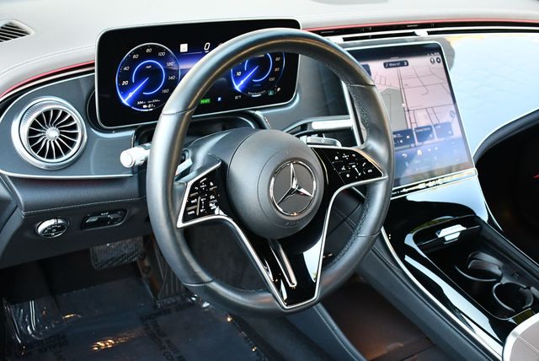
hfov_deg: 42.7
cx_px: 270
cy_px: 180
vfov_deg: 29.3
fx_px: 689
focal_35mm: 46
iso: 1250
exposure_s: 1/125
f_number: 3.8
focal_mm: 23
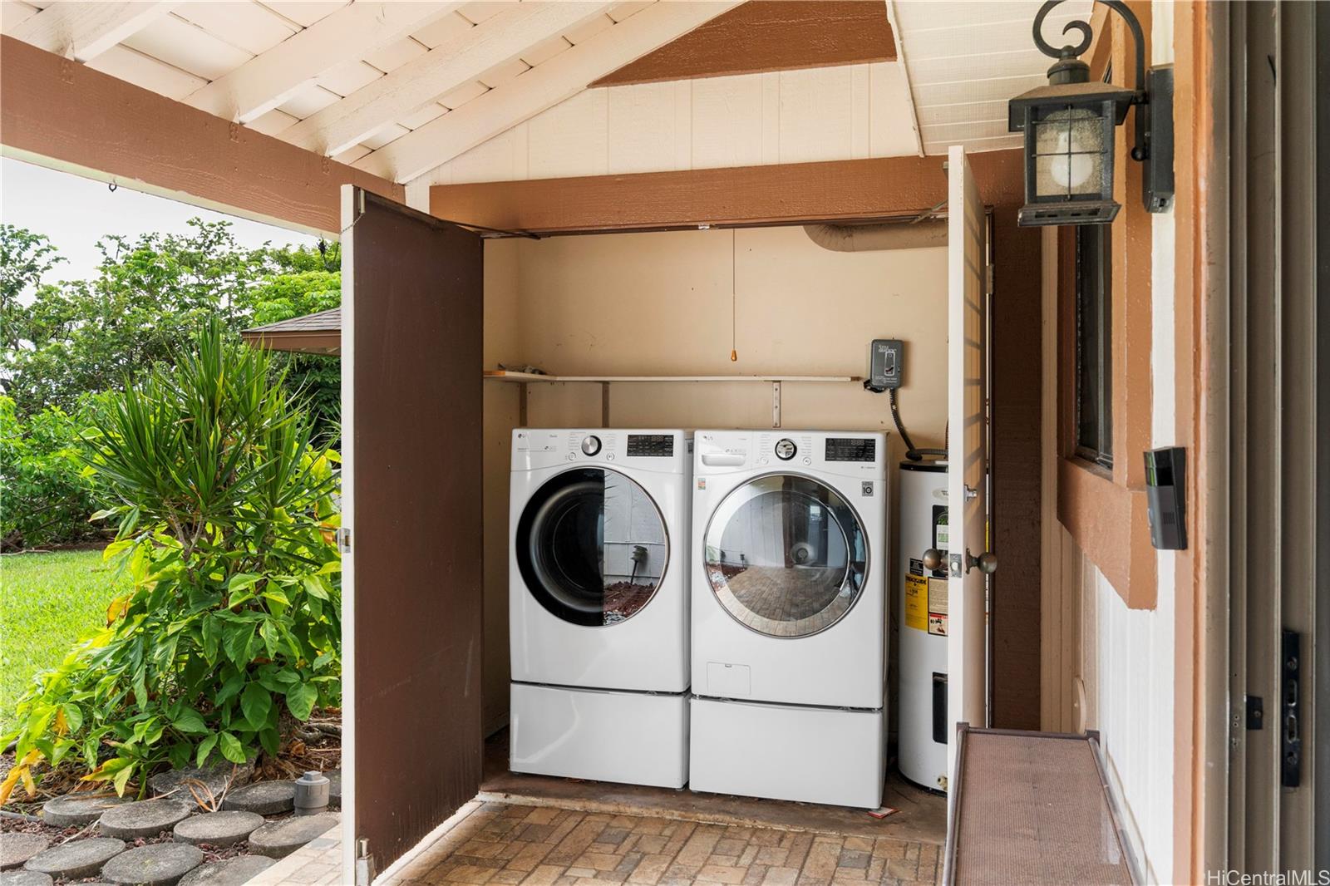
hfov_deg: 63.7
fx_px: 1071
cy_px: 443
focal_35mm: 29
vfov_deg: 44.9
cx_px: 665
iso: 400
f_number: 9
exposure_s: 1/50
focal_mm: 29
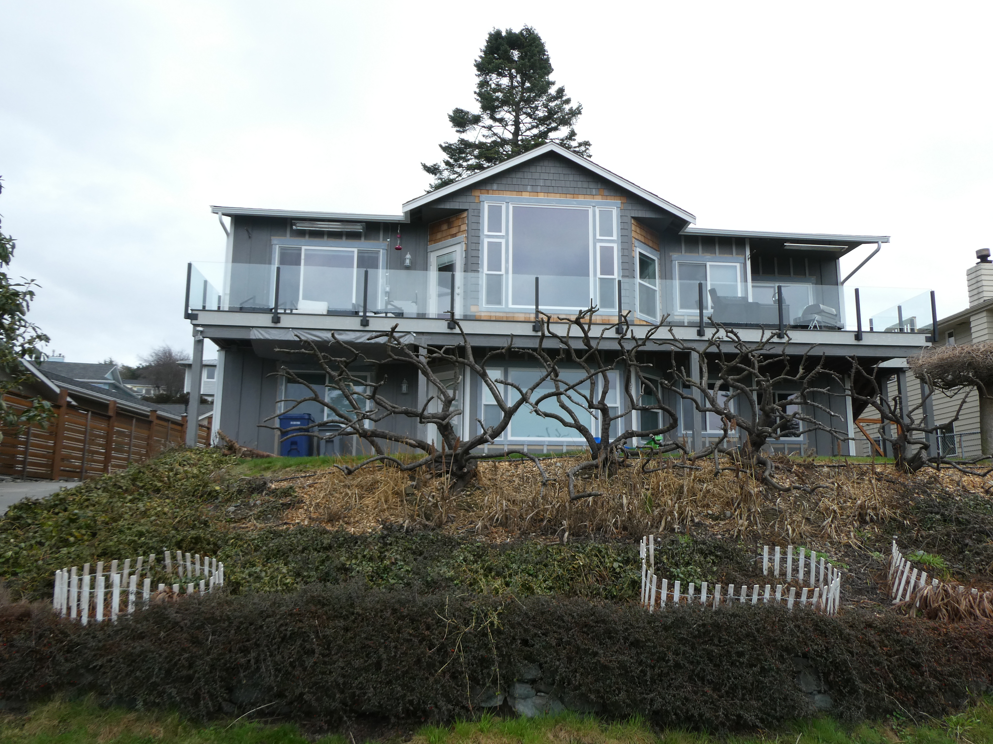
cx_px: 513
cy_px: 387
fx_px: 746
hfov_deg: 67.3
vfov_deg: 53.0
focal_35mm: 26
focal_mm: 4.3
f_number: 3.3
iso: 80
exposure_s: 1/250
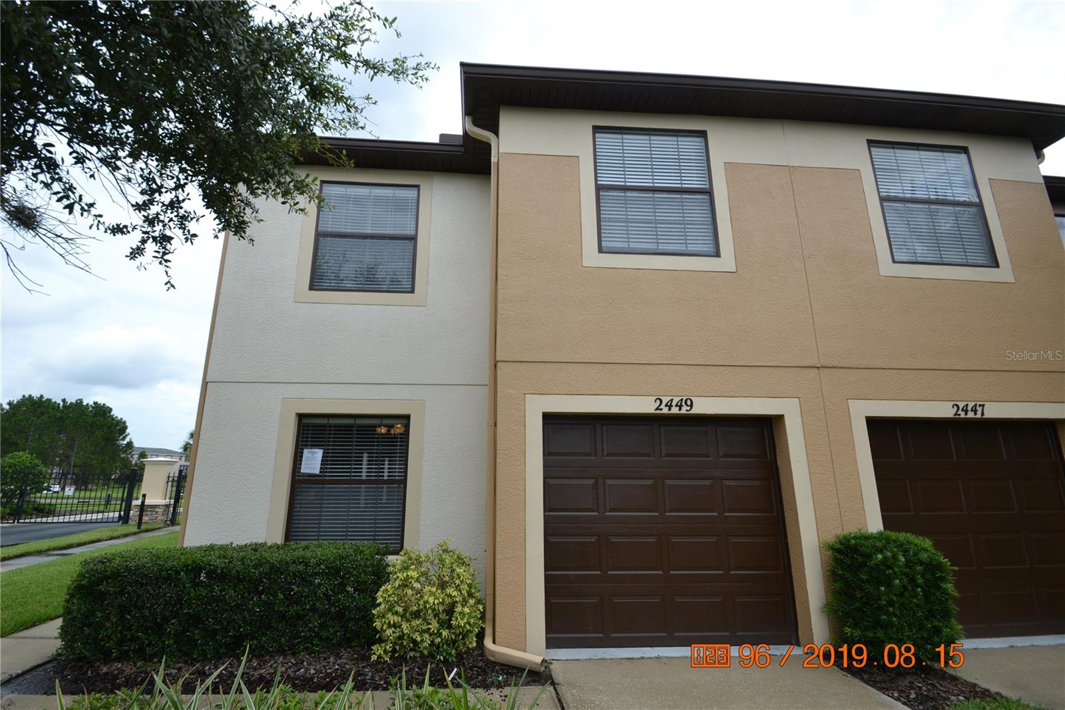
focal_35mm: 15
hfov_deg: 100.4
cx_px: 532
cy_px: 355
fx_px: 444
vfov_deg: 77.3
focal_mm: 10
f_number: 7.1
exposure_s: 1/200
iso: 100
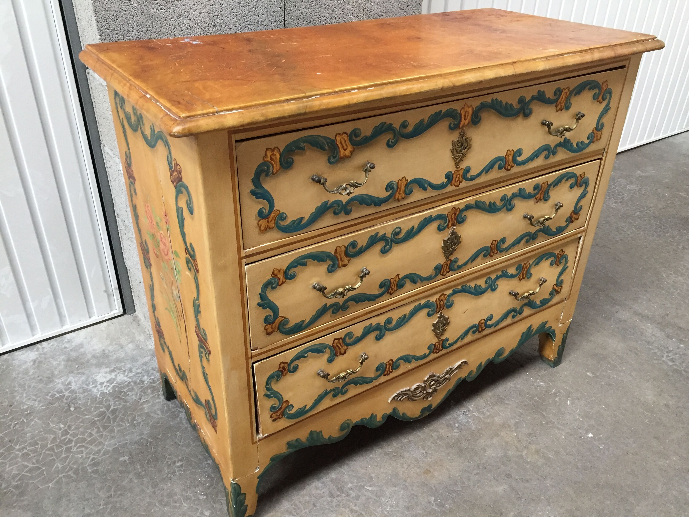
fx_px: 577
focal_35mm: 29
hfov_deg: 61.7
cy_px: 258
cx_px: 344
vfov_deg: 48.2
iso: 200
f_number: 2.2
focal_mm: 4.15
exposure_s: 1/33
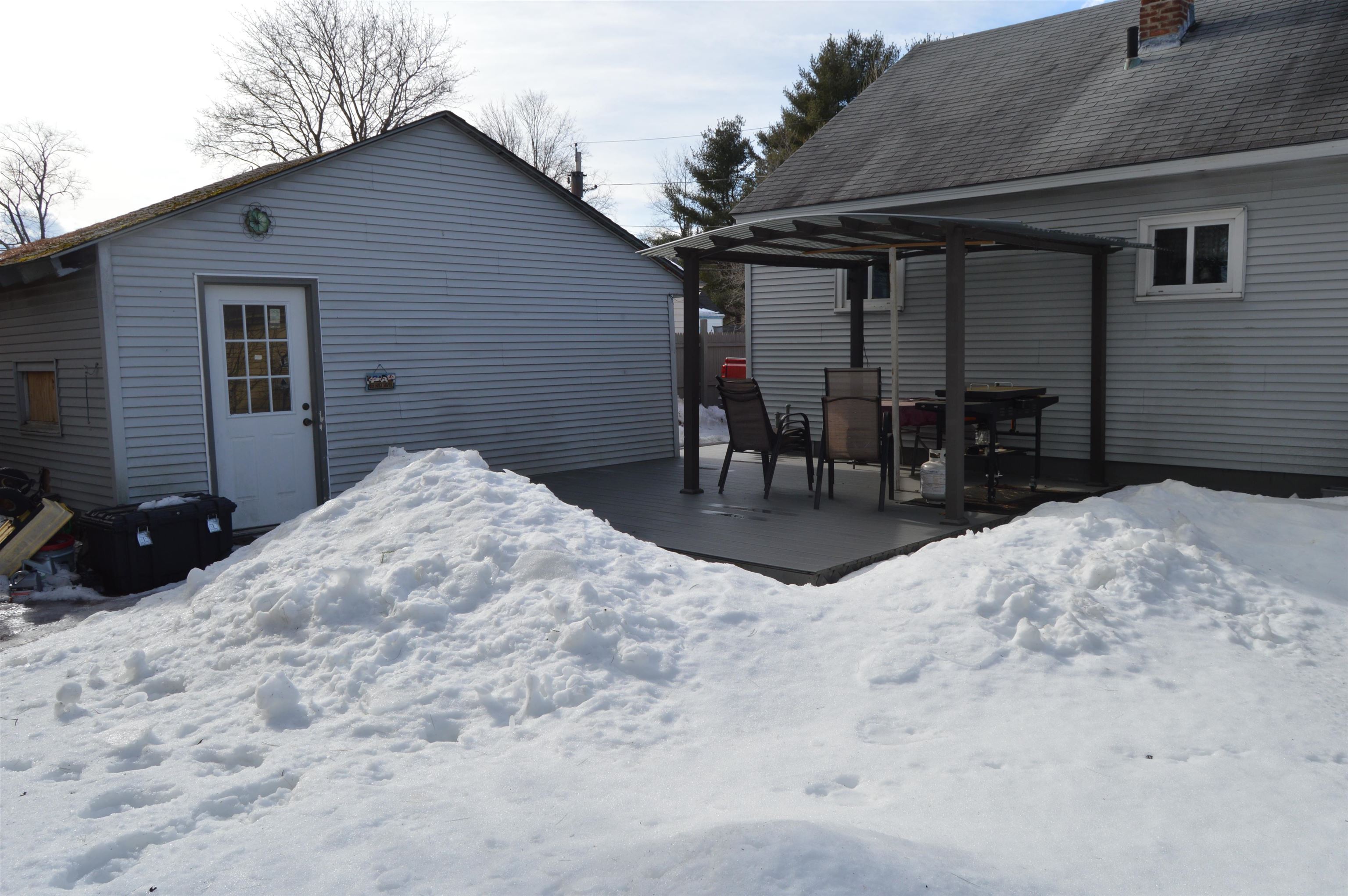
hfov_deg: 67.4
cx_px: 674
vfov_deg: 47.8
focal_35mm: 27
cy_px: 448
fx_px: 1010
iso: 200
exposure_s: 1/400
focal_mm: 18
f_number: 10
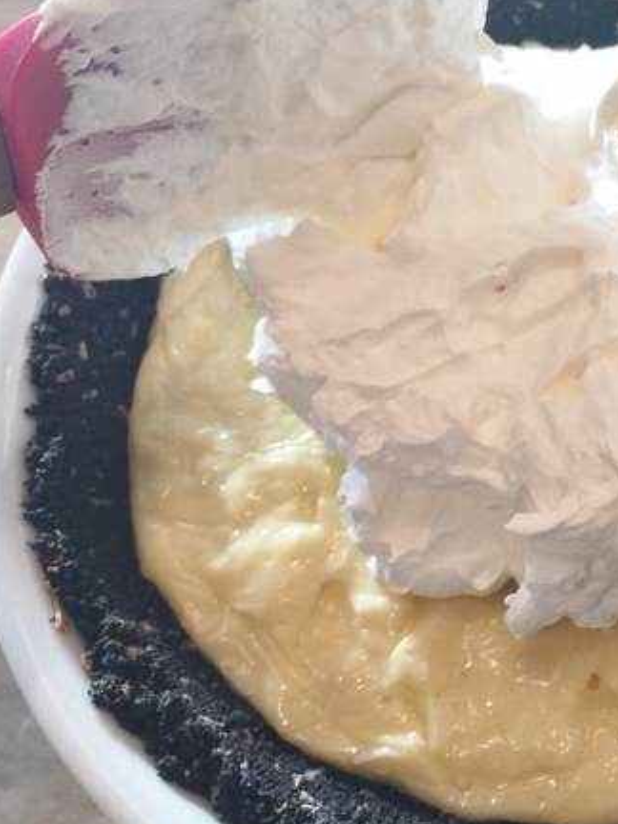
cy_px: 387
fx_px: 1024
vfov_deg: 43.8
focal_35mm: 43
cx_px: 568
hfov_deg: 31.8
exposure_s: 1/40
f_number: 2.2
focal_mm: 4.15
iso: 32
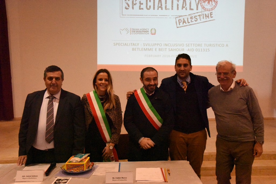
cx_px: 138
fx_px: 261
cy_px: 92
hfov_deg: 55.8
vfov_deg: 38.9
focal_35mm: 34
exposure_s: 1/250
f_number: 10
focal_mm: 34
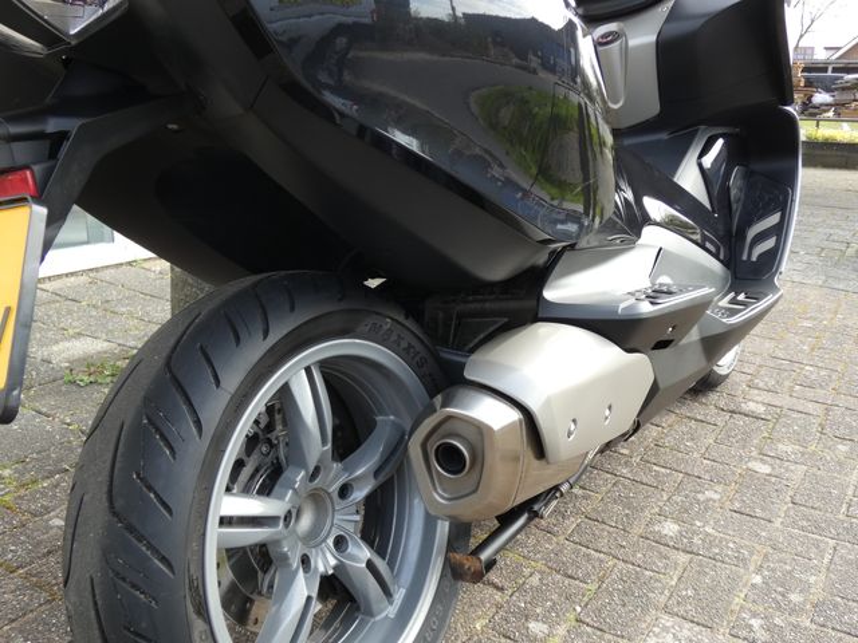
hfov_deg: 55.4
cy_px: 322
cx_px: 429
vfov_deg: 42.9
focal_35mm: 33
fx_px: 818
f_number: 3.4
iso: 80
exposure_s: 1/125
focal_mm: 6
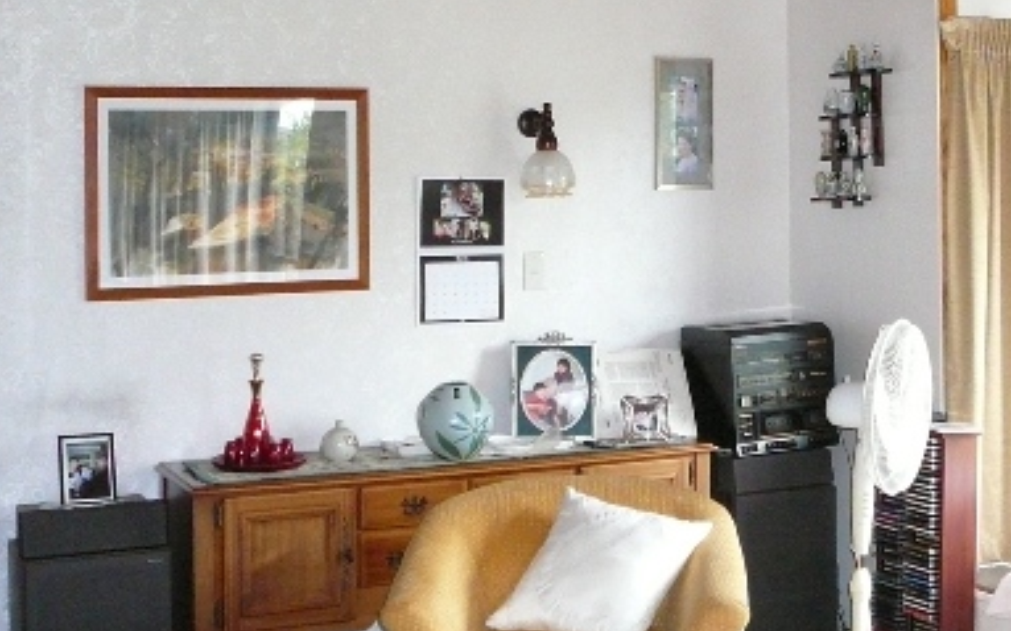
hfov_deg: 32.5
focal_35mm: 62
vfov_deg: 20.7
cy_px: 135
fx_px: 1708
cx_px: 721
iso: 400
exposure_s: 1/40
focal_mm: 5.2
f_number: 2.8
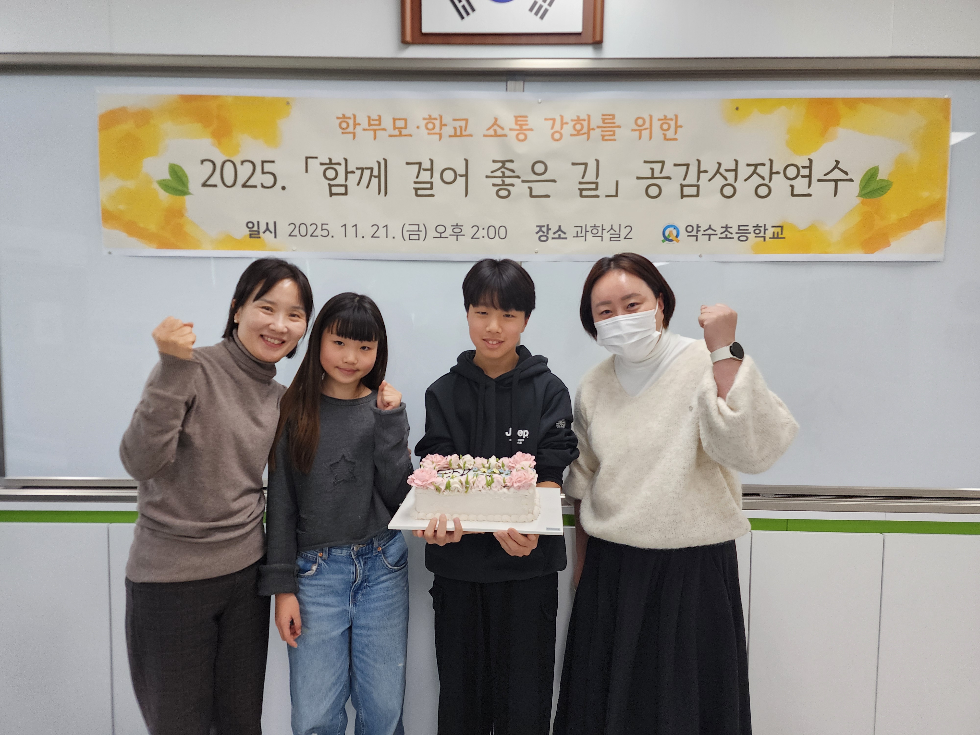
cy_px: 368
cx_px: 490
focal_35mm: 23
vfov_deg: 58.9
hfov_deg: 73.9
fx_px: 651
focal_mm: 6.4
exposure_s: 1/180
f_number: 1.8
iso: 160
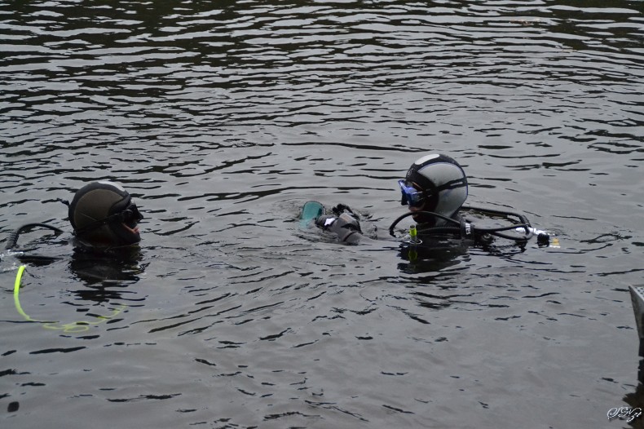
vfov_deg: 15.2
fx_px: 1609
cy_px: 214
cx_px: 322
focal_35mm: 90
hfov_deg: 22.6
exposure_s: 1/160
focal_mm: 60
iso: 3200
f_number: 5
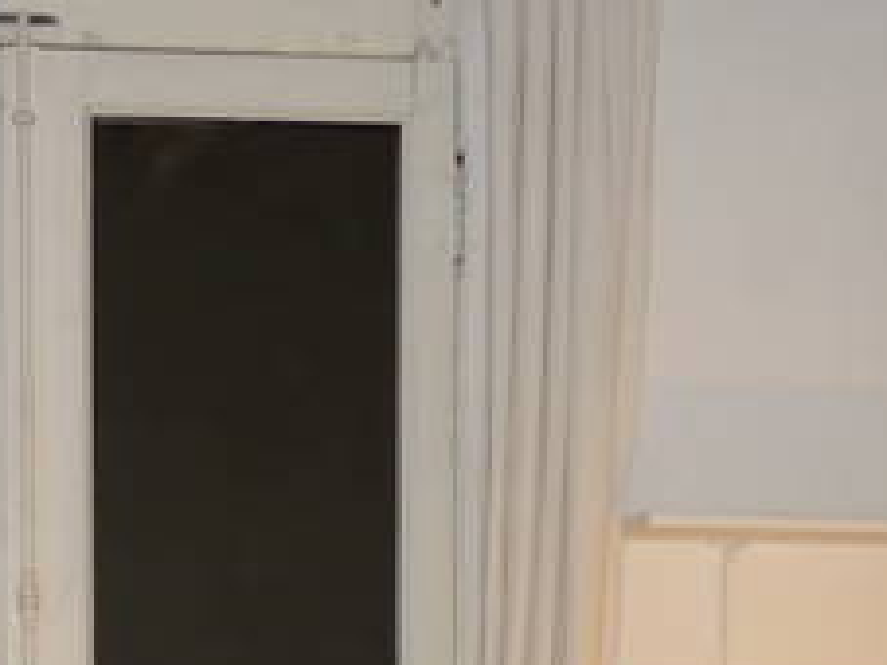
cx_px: 238
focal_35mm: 115
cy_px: 1064
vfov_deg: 12.1
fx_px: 2945
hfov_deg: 17.0
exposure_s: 1/30
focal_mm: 5.5
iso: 160
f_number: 2.8
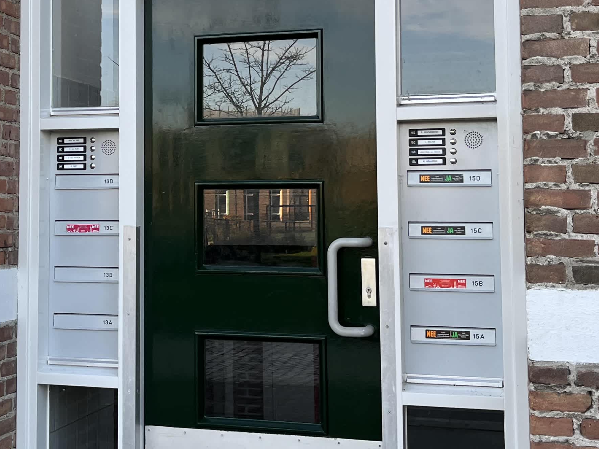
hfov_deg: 32.3
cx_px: 174
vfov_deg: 24.7
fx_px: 1021
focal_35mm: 59
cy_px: 147
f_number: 1.6
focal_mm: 5.1
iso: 50
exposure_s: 1/421
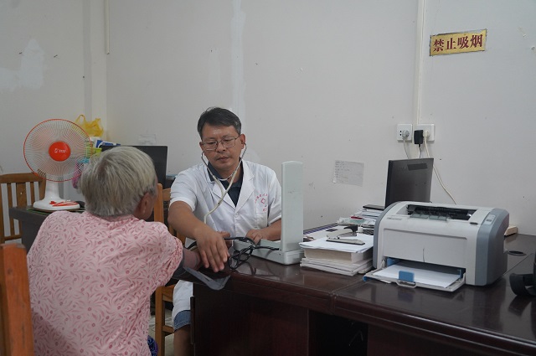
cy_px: 178
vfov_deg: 39.9
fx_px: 491
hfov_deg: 57.3
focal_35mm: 33
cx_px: 268
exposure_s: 1/160
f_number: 4
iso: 5000
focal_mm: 33
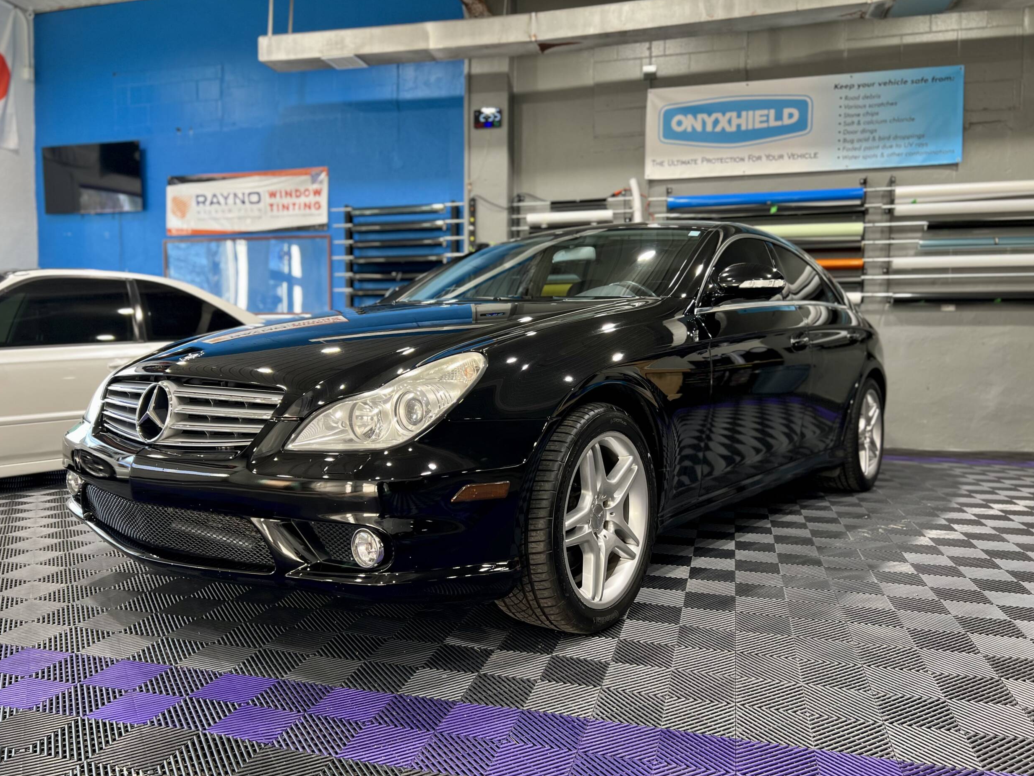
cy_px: 400
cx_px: 499
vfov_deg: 51.3
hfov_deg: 65.3
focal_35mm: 27
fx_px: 807
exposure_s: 1/120
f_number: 1.5
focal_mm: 5.7
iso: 80
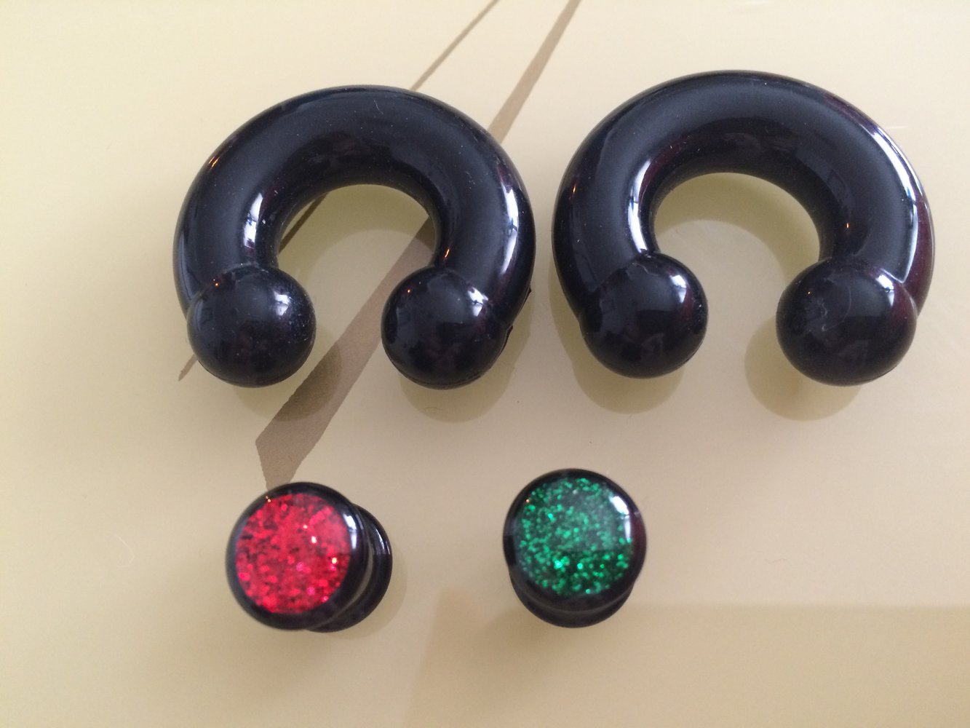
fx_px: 813
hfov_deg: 61.7
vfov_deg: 48.2
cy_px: 364
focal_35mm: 29
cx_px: 485
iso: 250
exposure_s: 1/33
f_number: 2.2
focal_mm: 4.15
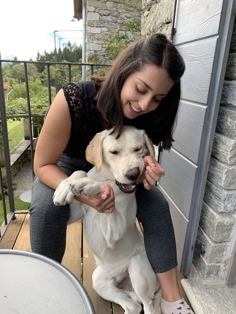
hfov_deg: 53.1
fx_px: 236
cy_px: 157
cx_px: 118
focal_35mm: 26
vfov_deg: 67.3
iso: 25
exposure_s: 1/169
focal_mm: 4.25
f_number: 1.8
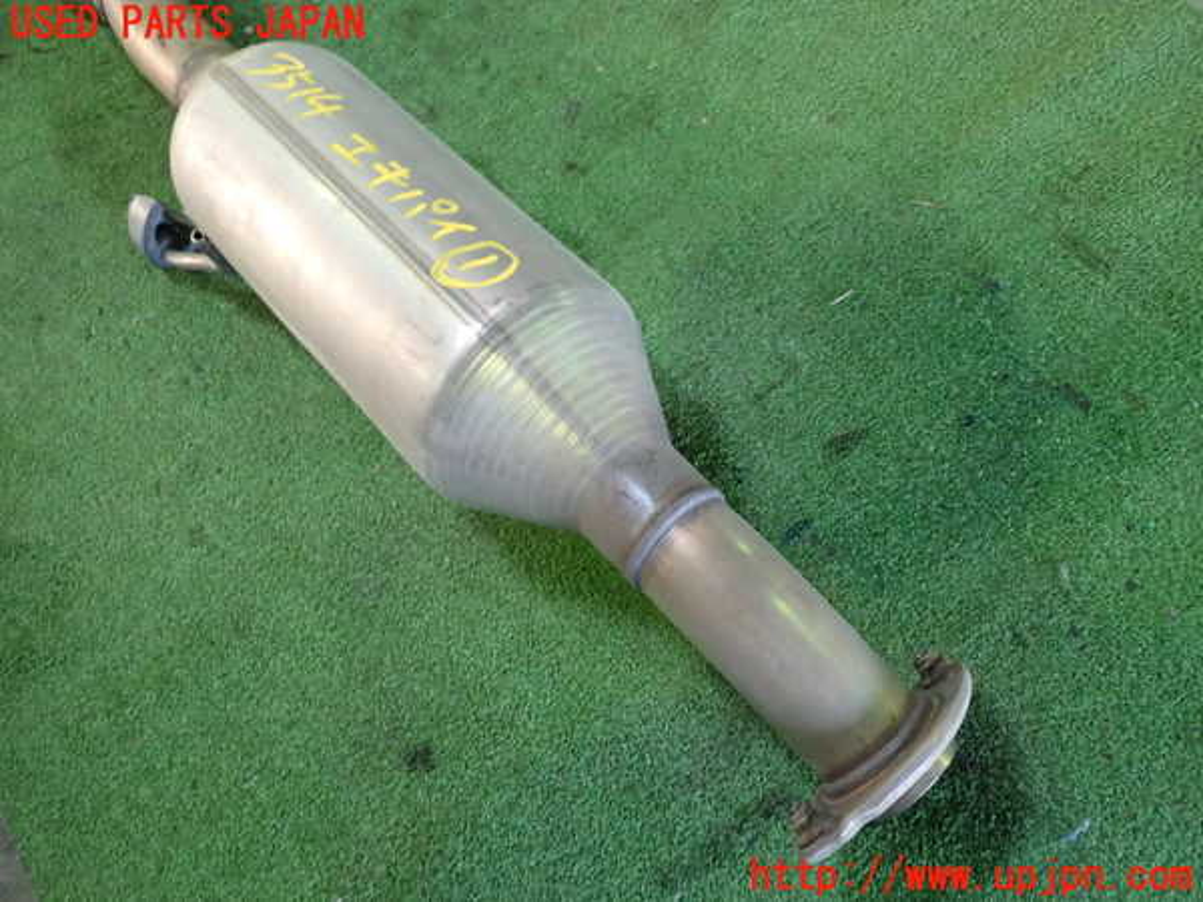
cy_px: 451
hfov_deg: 60.0
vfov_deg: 46.8
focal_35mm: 30
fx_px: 1043
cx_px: 602
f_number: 2.3
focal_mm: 5.4
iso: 500
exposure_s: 1/30
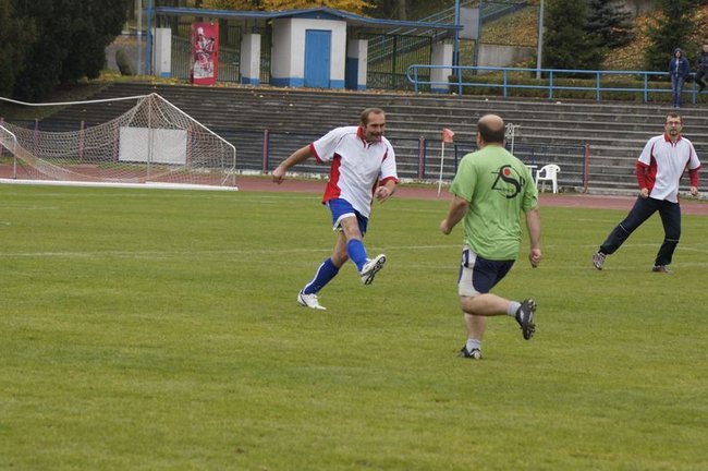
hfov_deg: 12.5
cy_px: 236
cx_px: 354
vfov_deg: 8.3
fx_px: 3242
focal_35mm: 165
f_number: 5.6
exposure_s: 1/1250
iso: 1600
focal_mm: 110
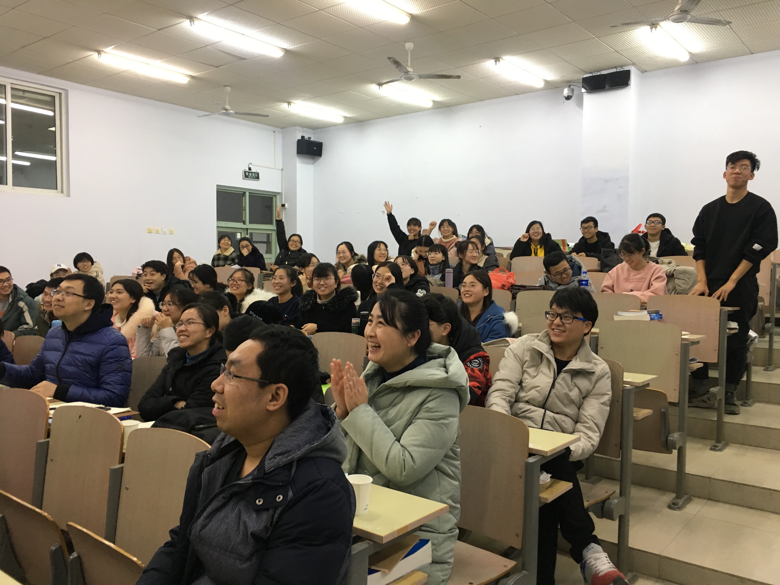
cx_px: 390
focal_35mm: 29
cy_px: 292
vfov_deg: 48.2
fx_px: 653
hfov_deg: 61.7
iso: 125
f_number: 2.2
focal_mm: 4.15
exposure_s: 1/33
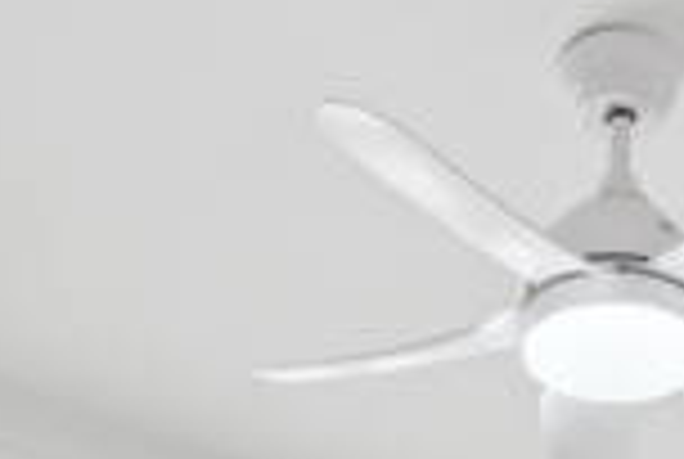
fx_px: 1447
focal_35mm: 76
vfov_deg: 13.7
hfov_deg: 26.0
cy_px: 1062
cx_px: 565
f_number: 8
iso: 100
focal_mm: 14
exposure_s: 1/6
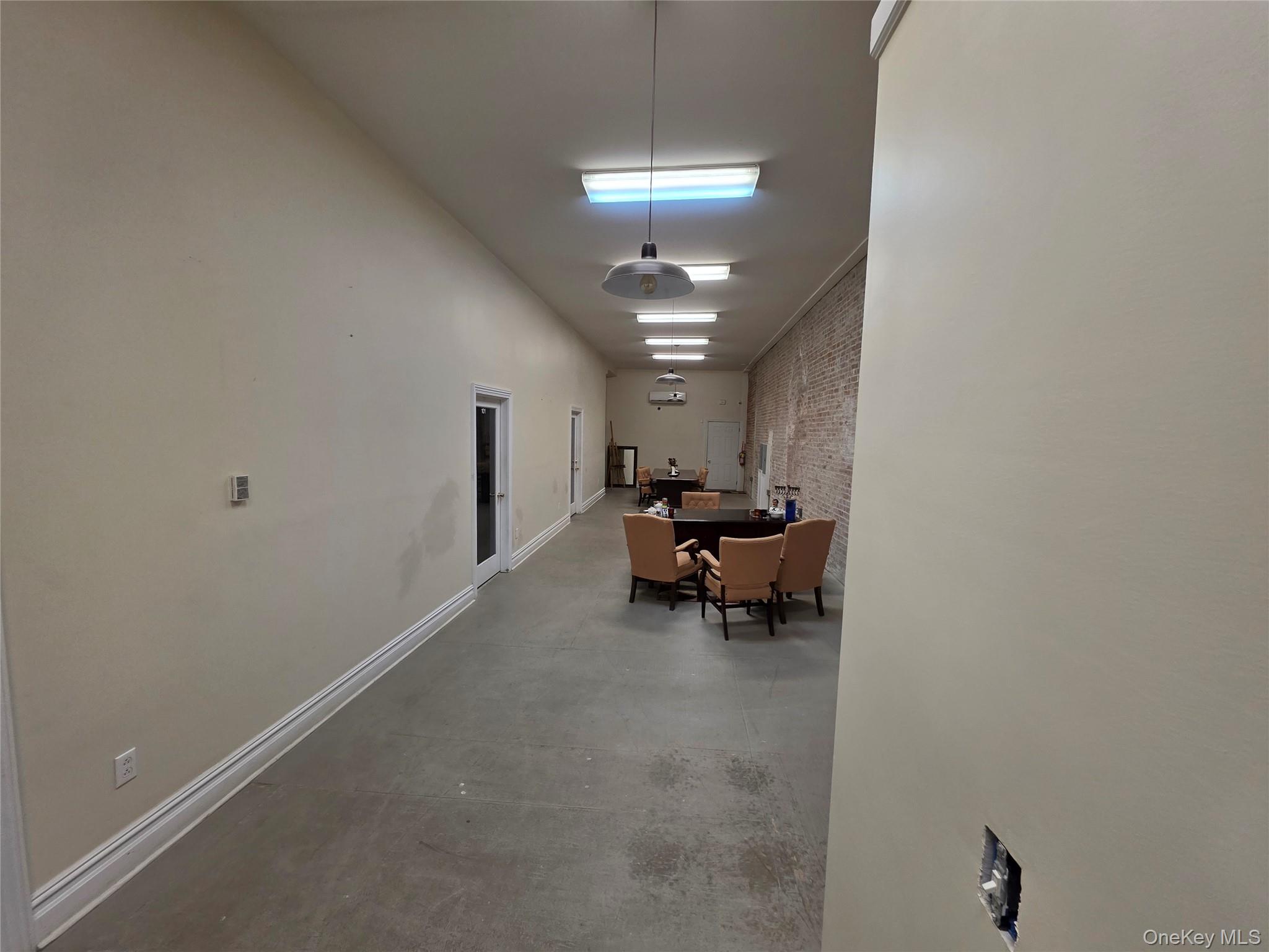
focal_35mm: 13
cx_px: 634
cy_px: 476
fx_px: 477
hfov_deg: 106.2
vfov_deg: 89.9
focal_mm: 2.2
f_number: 1.9
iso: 160
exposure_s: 1/60
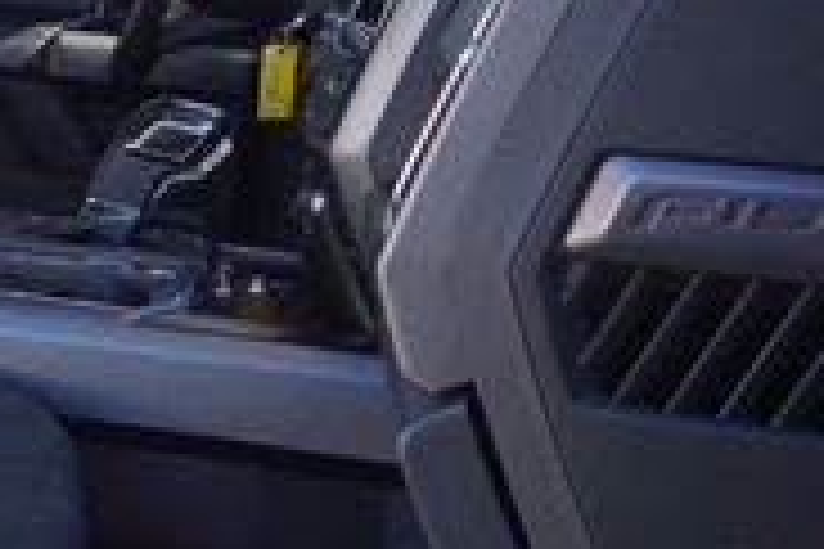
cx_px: -509
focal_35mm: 84
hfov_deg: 19.9
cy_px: 184
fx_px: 1923
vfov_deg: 16.2
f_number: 5.6
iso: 100
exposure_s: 1/80
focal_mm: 16
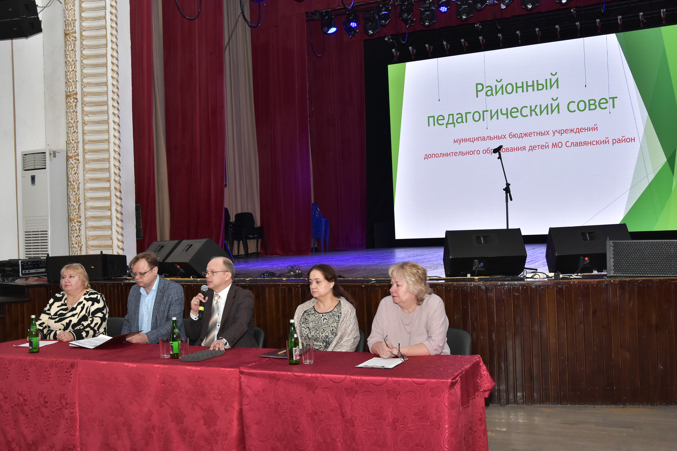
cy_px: 226
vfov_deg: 35.5
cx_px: 338
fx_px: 705
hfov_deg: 51.3
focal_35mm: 38
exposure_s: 1/160
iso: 1250
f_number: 6.3
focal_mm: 25
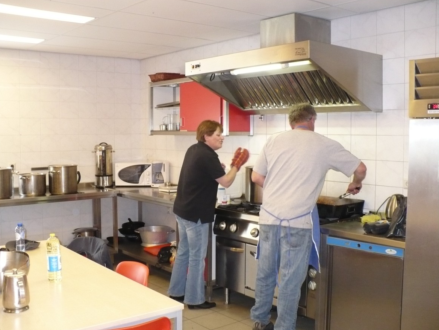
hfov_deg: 49.0
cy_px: 167
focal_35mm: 38
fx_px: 482
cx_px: 215
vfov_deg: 37.7
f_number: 2.8
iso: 400
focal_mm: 6.1
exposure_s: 1/30
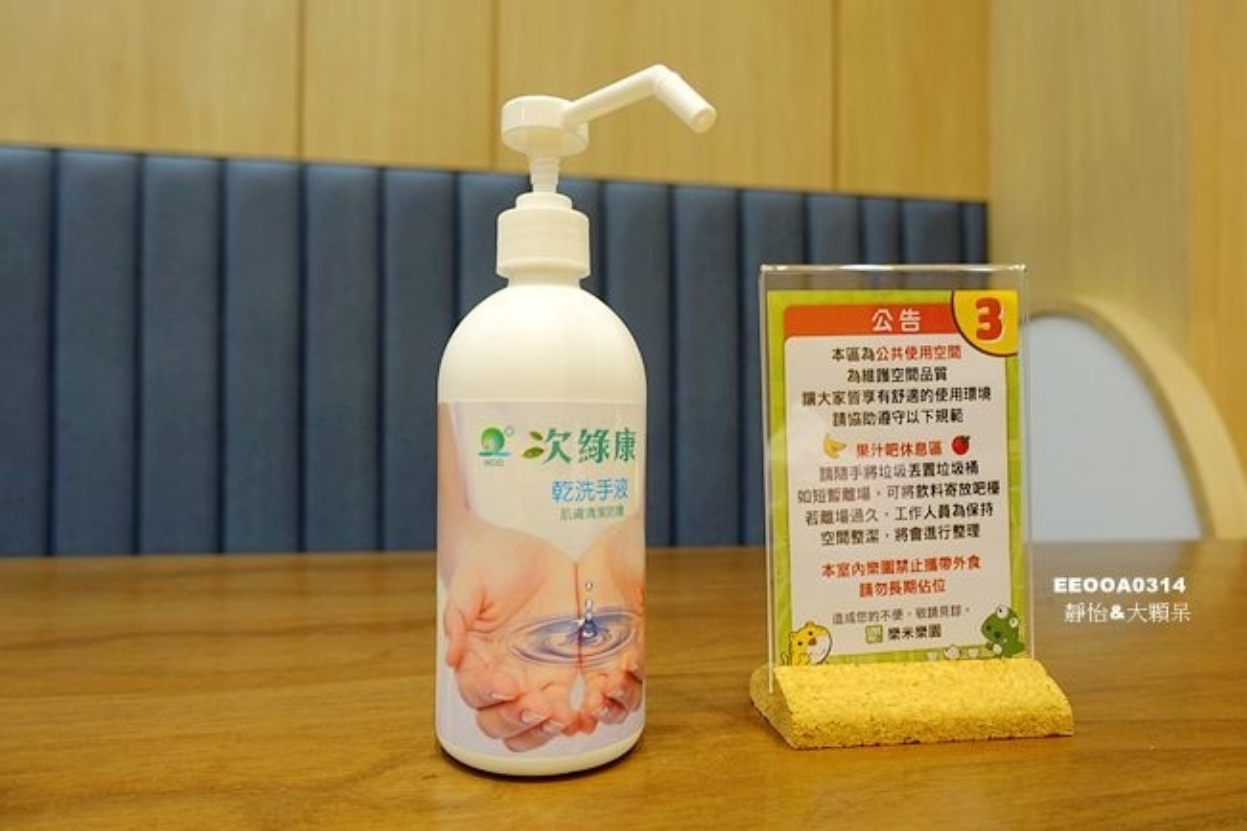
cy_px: 416
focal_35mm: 24
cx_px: 624
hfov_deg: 73.8
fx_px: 831
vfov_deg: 53.1
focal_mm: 8.8
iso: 125
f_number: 2.2
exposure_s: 1/30
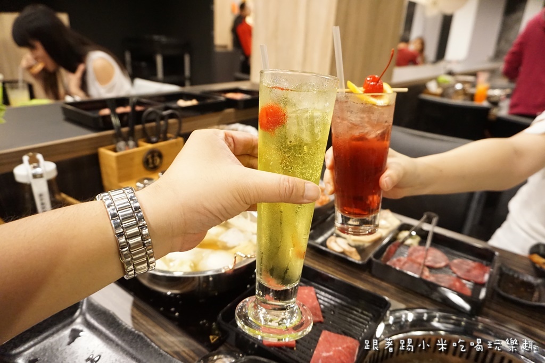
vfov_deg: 53.1
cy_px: 182
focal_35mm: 24
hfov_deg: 73.7
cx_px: 272
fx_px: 363
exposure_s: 1/60
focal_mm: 16
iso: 3200
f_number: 3.5
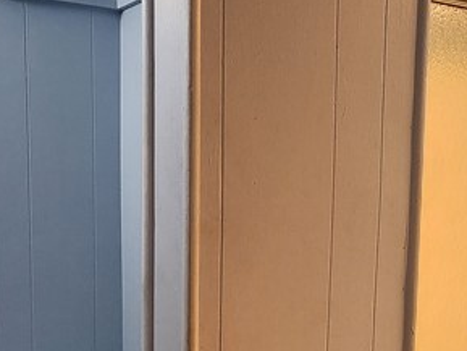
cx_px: 110
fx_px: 621
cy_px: 275
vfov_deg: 30.8
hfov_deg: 39.9
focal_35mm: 46
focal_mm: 2.2
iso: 160
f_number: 2.2
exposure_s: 1/60
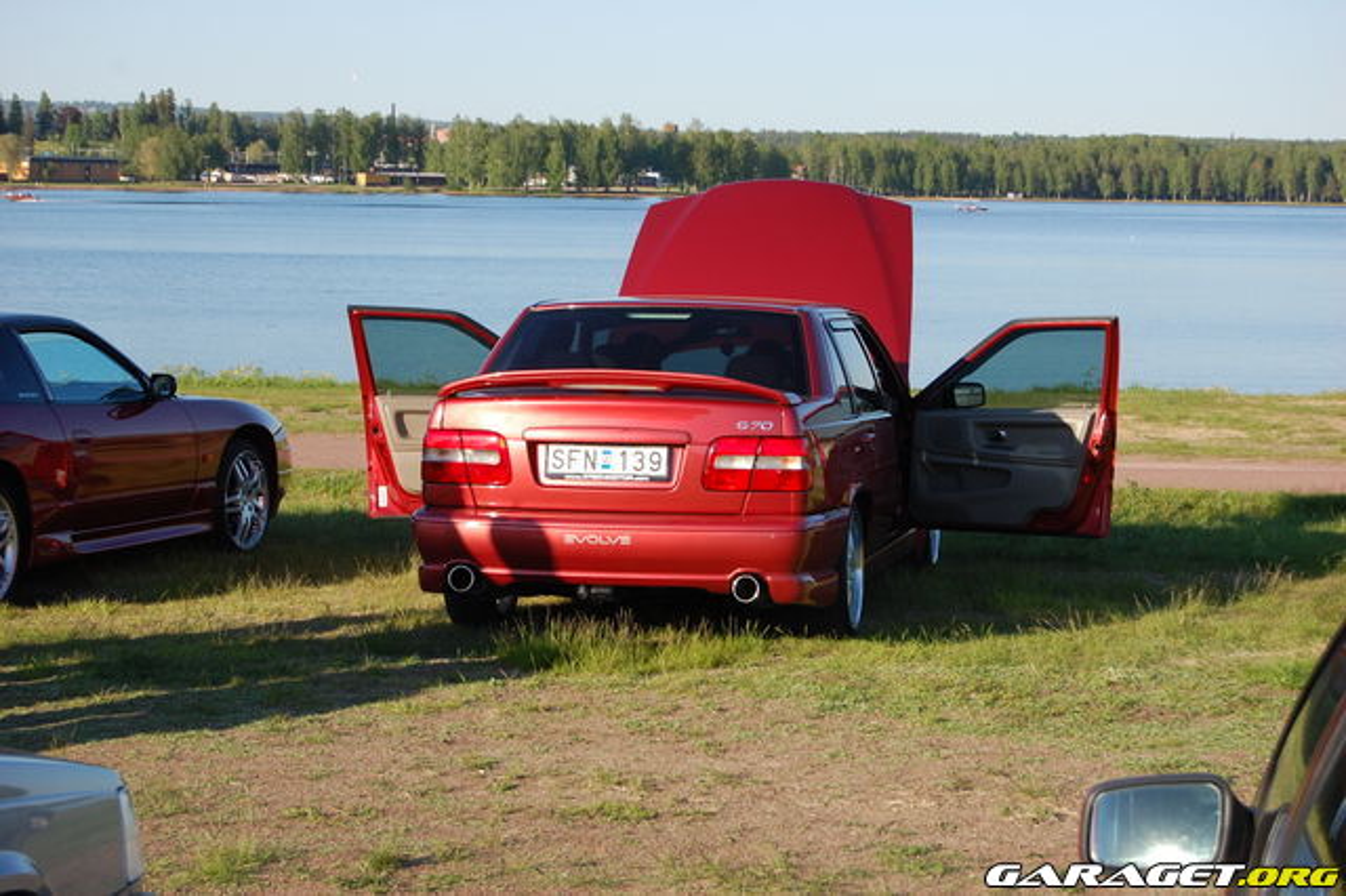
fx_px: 3083
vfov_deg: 16.5
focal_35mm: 82
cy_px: 448
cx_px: 673
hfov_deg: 24.6
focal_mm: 55
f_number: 8
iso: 200
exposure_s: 1/250
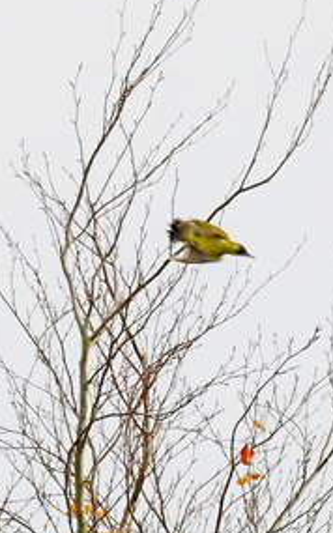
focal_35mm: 494
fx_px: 7177
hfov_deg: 2.7
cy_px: 259
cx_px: 296
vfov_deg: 4.3
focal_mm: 300
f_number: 10
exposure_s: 1/200
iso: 125
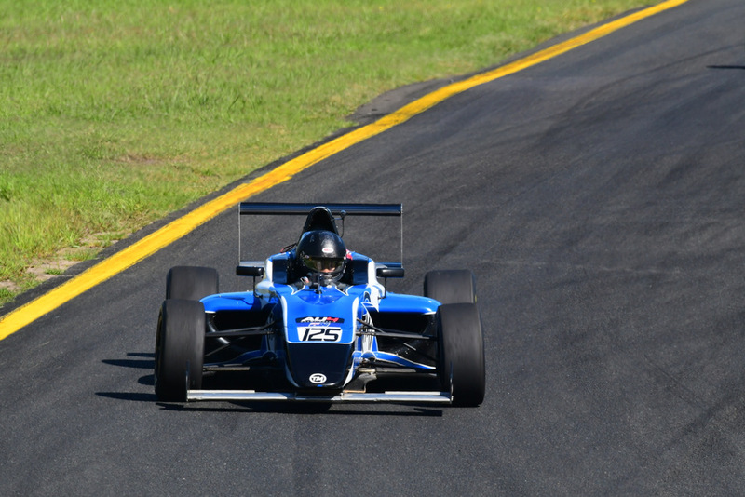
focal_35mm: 690
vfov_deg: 2.0
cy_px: 248
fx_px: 14284
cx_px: 372
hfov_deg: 3.0
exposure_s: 1/640
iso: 500
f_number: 11
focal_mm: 460
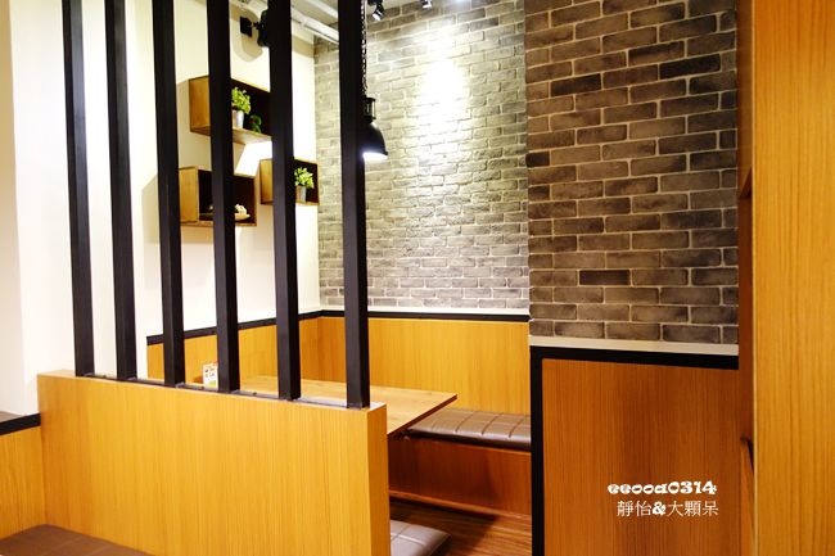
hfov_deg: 73.8
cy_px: 278
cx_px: 418
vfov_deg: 53.1
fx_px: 556
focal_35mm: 24
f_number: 1.8
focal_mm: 8.8
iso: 800
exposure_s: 1/15
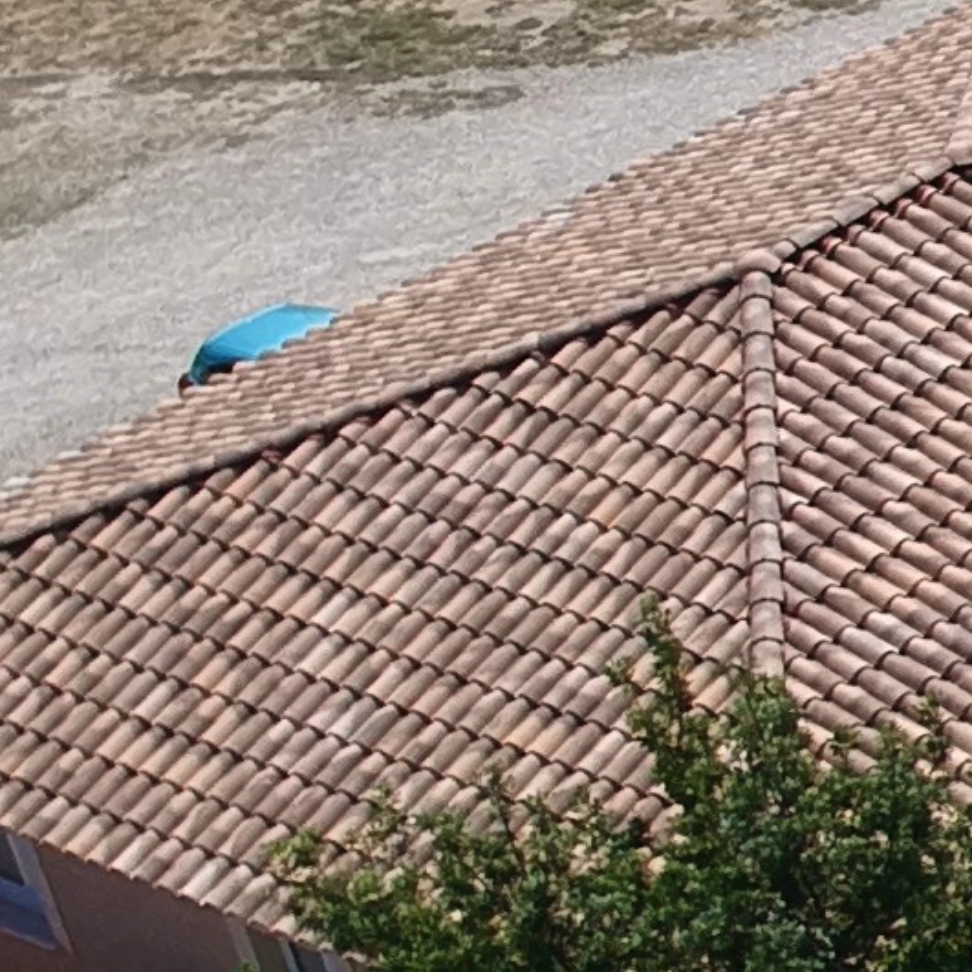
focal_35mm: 165
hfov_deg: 8.3
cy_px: 732
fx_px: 5242
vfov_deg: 10.6
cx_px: 3256
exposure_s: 1/1600
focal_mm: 4.49
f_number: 2.6
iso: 101
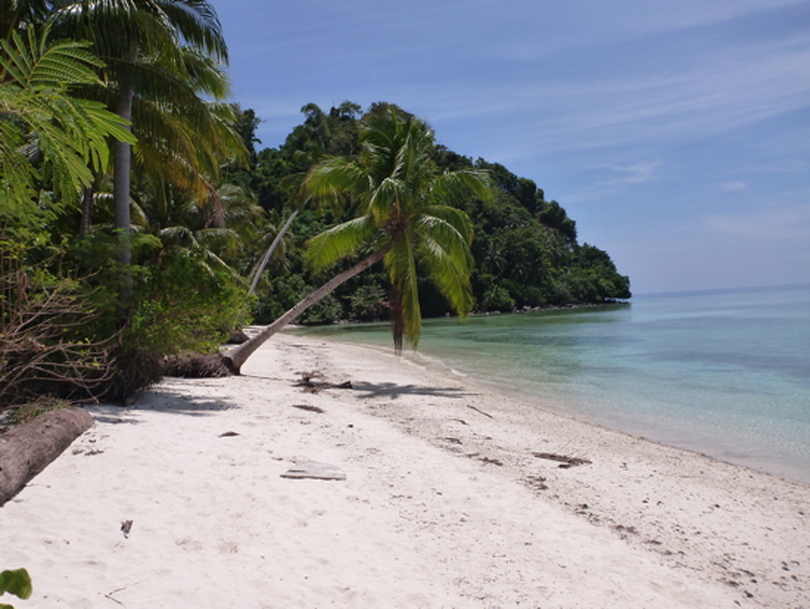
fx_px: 726
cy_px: 304
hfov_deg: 58.3
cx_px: 405
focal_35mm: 31
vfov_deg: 45.5
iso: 160
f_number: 11
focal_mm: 5.5
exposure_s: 1/200
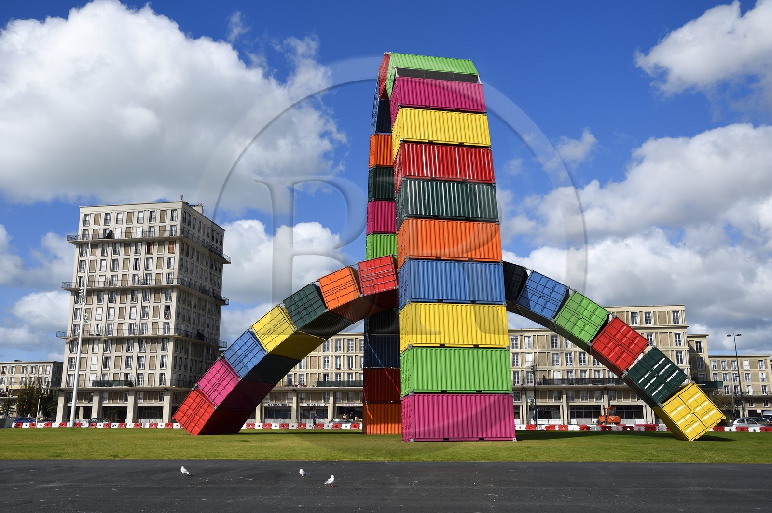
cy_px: 256
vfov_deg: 38.8
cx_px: 386
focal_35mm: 34
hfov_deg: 55.8
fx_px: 728
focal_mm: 34
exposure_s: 1/500
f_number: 11
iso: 200
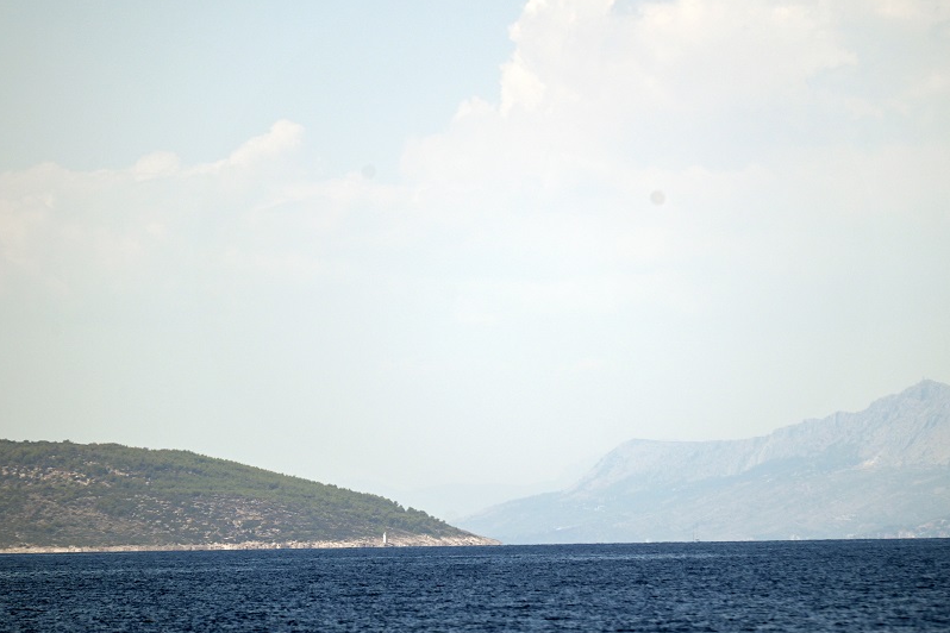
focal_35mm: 376
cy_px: 329
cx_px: 545
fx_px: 9921
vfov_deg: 3.7
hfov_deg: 5.5
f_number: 5.6
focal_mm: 300
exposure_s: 1/1000
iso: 100
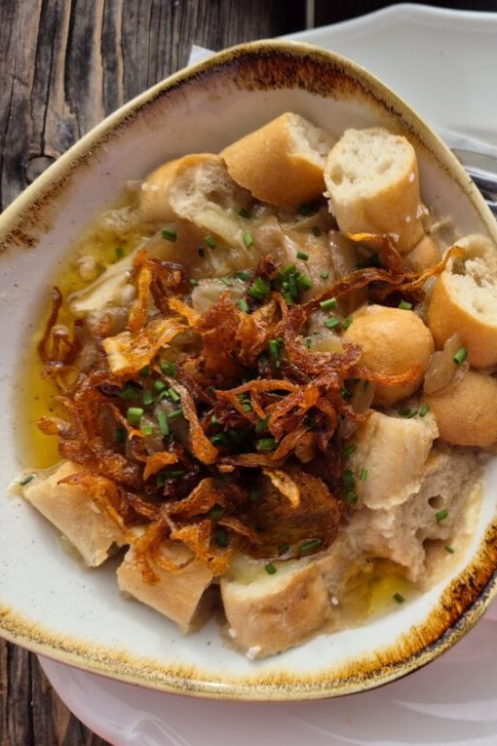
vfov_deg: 58.7
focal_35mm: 32
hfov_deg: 38.2
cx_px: 450
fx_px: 663
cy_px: 373
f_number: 1.8
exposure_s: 1/1260
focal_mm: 5.4
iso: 25
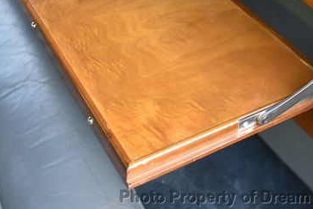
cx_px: 190
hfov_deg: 32.8
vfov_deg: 21.9
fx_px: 530
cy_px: 29
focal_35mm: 61
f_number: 4.5
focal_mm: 23
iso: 800
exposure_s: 1/80
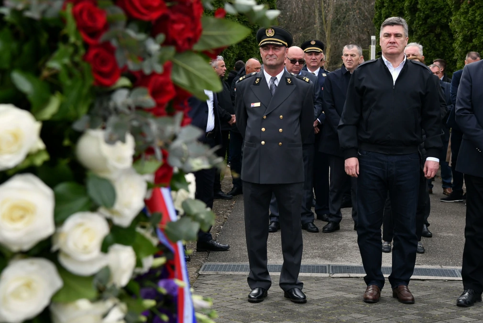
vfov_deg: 19.2
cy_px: 137
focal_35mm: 71
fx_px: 953
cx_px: 264
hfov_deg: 28.4
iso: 500
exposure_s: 1/800
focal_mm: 56
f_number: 7.1
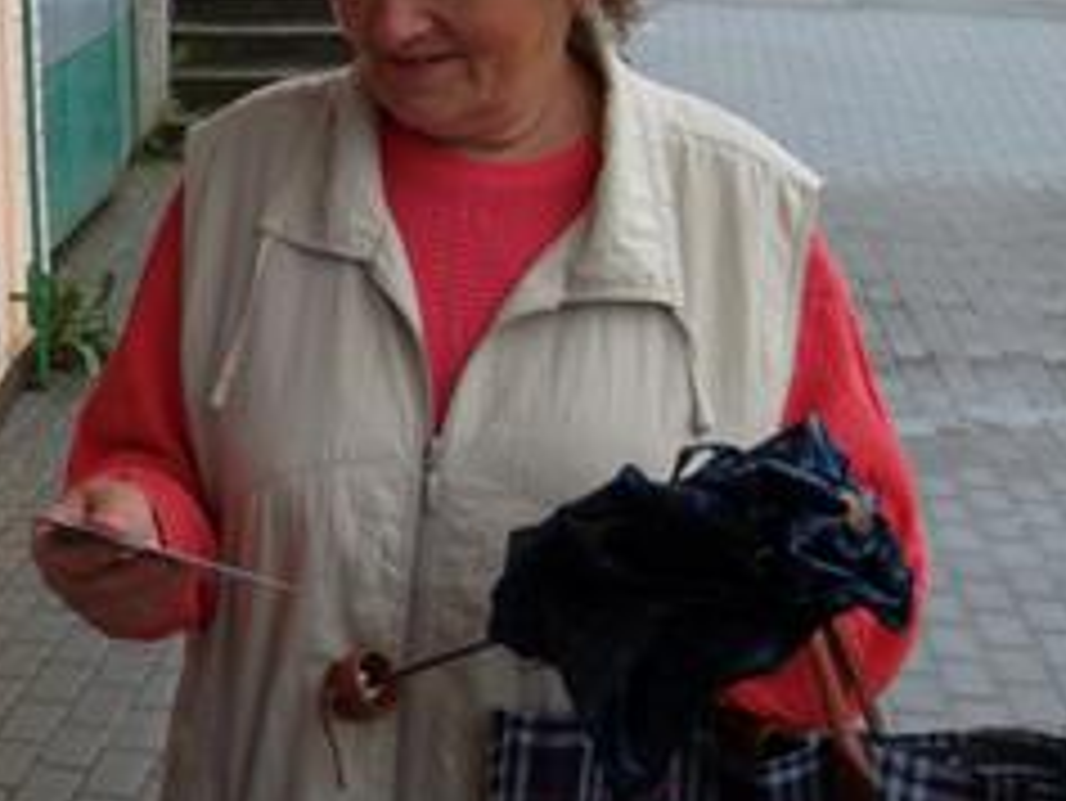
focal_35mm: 73
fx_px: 2249
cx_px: -36
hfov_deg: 25.2
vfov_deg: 19.8
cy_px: 63
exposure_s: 1/160
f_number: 3.5
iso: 80
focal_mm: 4.9
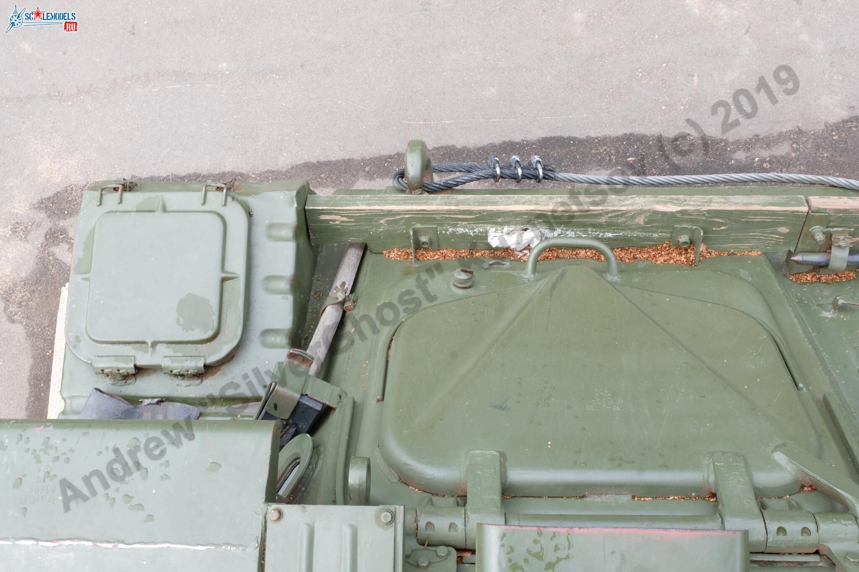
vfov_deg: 36.9
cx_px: 430
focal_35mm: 36
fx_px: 859
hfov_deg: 53.1
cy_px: 286
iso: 1000
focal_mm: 24.3
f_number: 16
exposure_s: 1/40
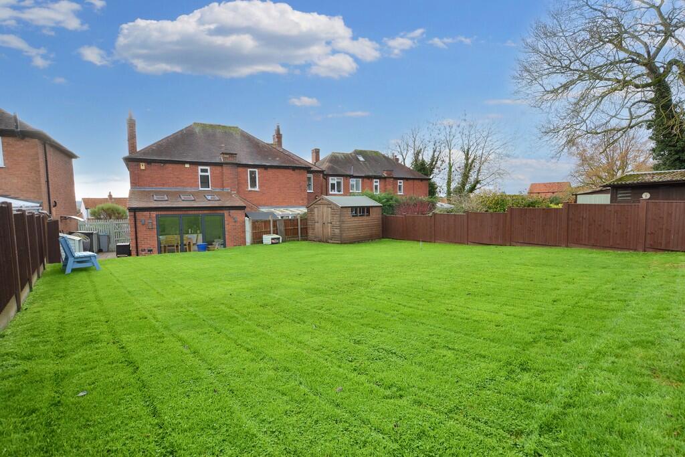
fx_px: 285
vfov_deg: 77.3
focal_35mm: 15
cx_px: 342
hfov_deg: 100.4
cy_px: 228
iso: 200
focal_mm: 10
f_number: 6.3
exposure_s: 1/160
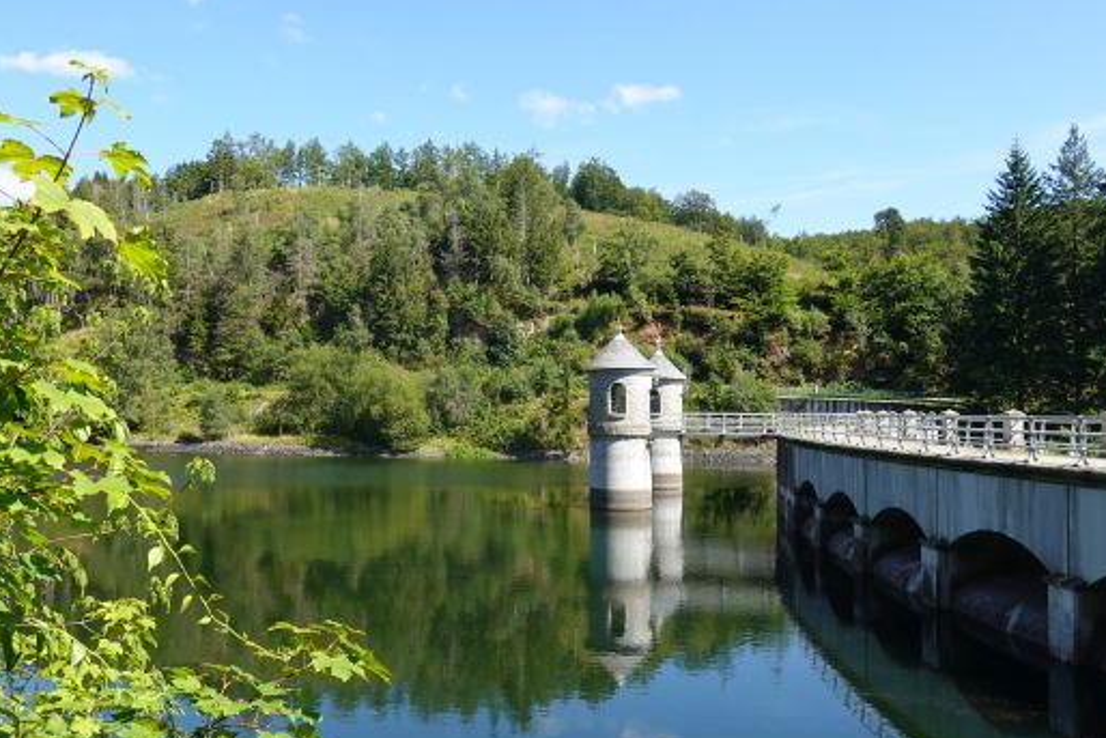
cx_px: 493
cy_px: 377
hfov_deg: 54.3
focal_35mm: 35
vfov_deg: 37.9
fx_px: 1076
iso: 100
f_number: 5.6
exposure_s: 1/200
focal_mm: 9
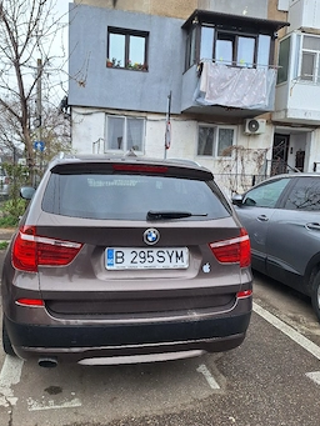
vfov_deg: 65.3
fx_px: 333
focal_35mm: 27
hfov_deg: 51.3
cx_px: 140
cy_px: 205
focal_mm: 5.54
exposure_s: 1/526
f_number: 1.8
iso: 40
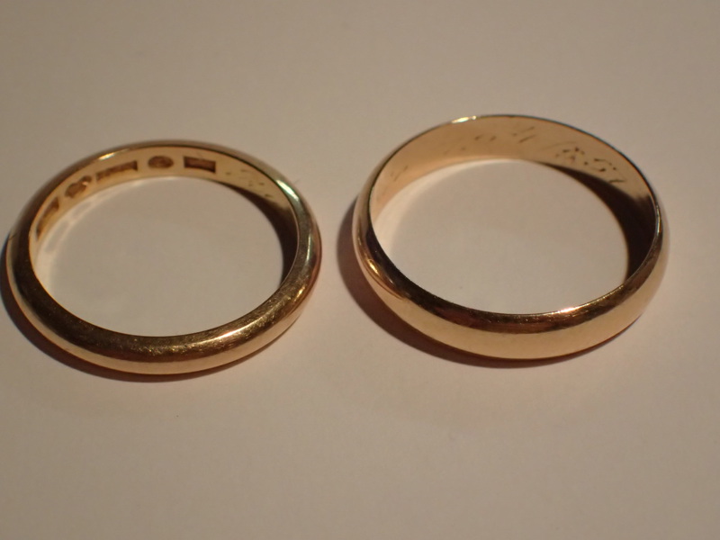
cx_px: 360
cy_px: 270
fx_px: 2080
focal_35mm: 100
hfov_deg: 19.6
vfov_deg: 14.8
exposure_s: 1/160
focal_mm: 18
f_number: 4.9
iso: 800
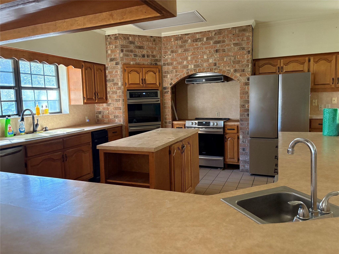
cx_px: 170
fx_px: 255
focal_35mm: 26
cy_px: 127
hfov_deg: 67.3
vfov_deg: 53.1
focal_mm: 5.96
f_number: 1.6
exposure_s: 1/60
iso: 500
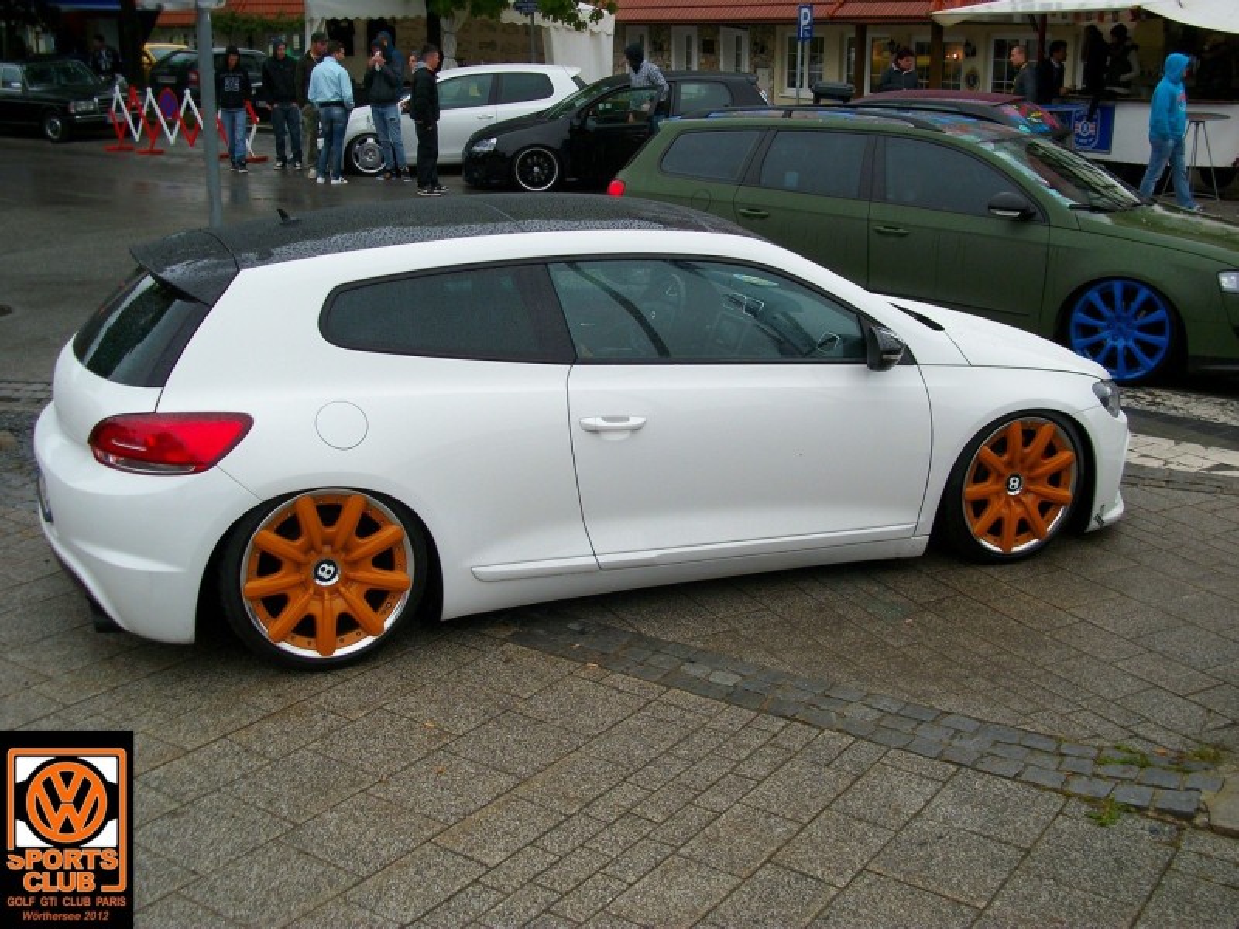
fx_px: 1503
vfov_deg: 34.3
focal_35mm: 42
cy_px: 464
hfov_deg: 44.8
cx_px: 620
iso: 80
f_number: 3.2
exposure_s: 1/198
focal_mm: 7.1
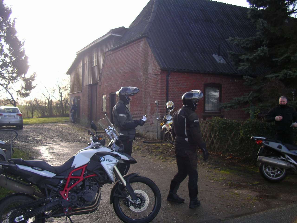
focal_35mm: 37
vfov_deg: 38.7
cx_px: 148
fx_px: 317
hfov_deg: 50.1
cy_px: 112
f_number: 2.8
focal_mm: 5.7
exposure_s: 1/160
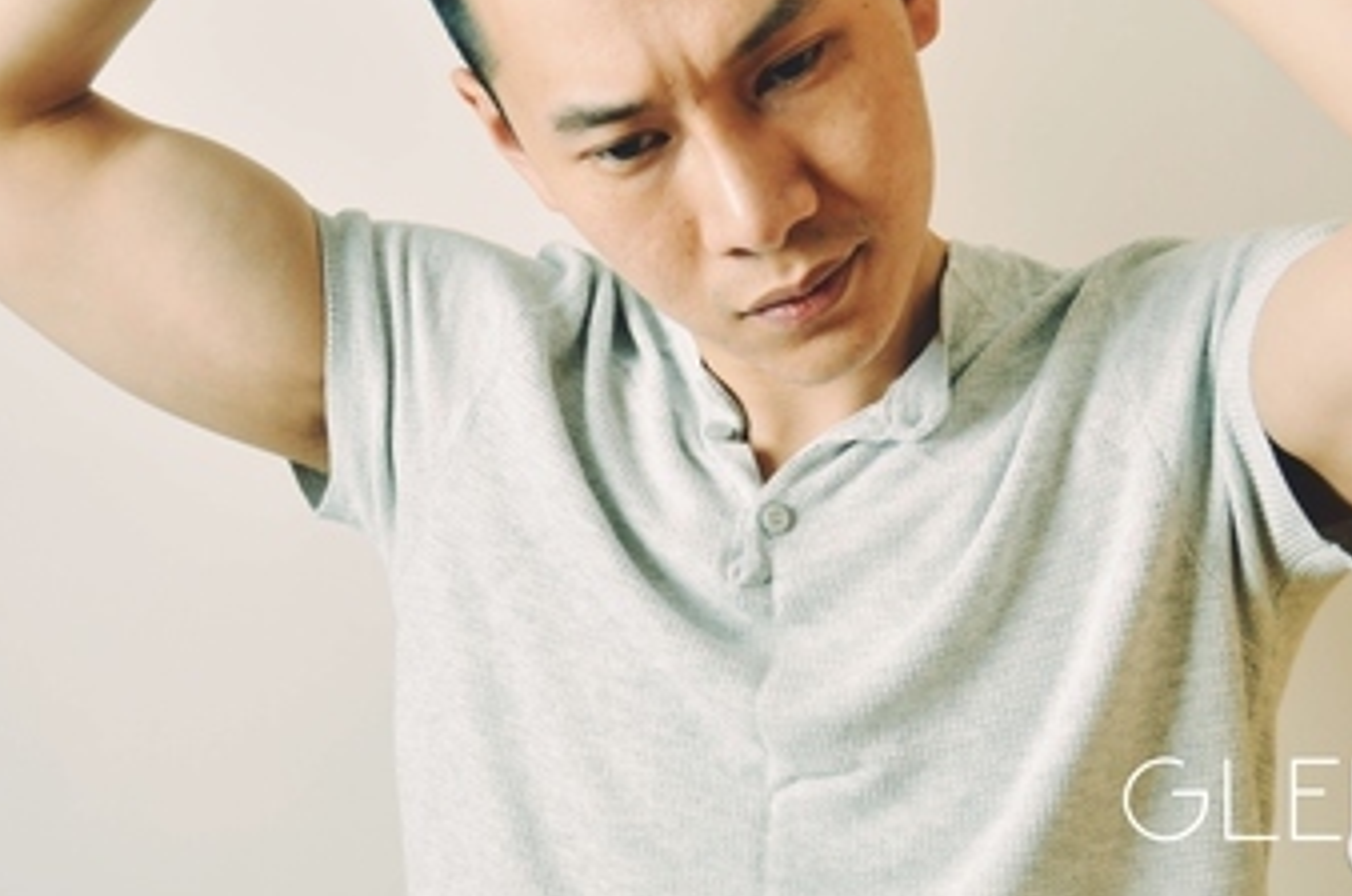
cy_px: 188
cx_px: 696
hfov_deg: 31.5
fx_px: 2399
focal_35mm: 64
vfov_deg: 20.9
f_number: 3.8
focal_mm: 24
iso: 100
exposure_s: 1/40
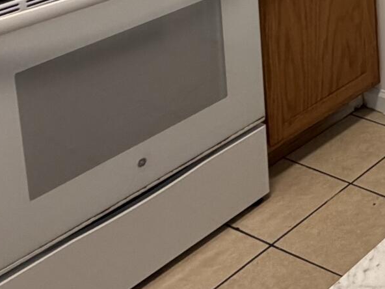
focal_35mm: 71
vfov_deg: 17.9
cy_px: -175
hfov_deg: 21.9
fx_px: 790
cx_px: 604
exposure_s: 1/120
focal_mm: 2.22
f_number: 2.2
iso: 160
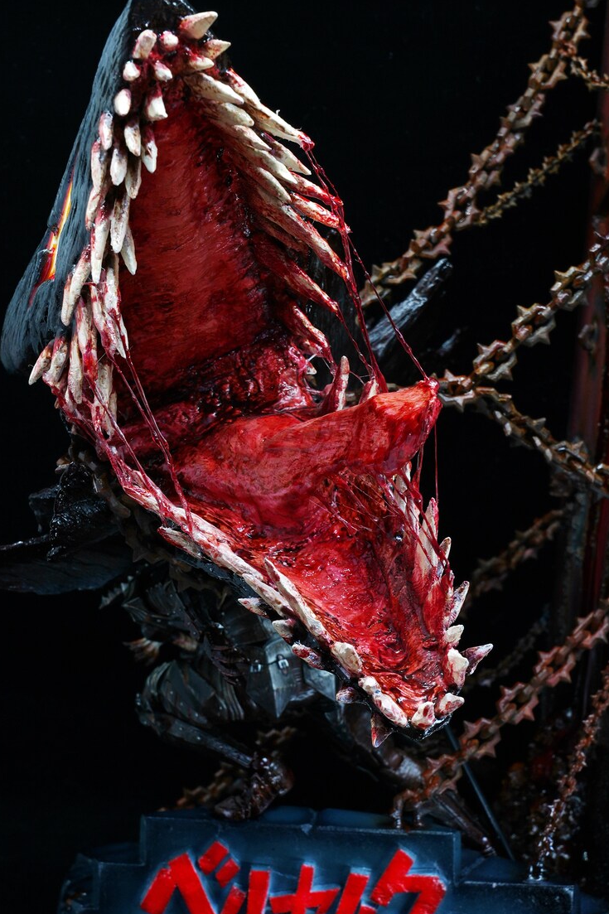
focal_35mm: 82
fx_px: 2081
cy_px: 464
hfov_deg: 16.6
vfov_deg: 24.8
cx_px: 341
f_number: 11
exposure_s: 1/1.25
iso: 80
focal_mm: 45
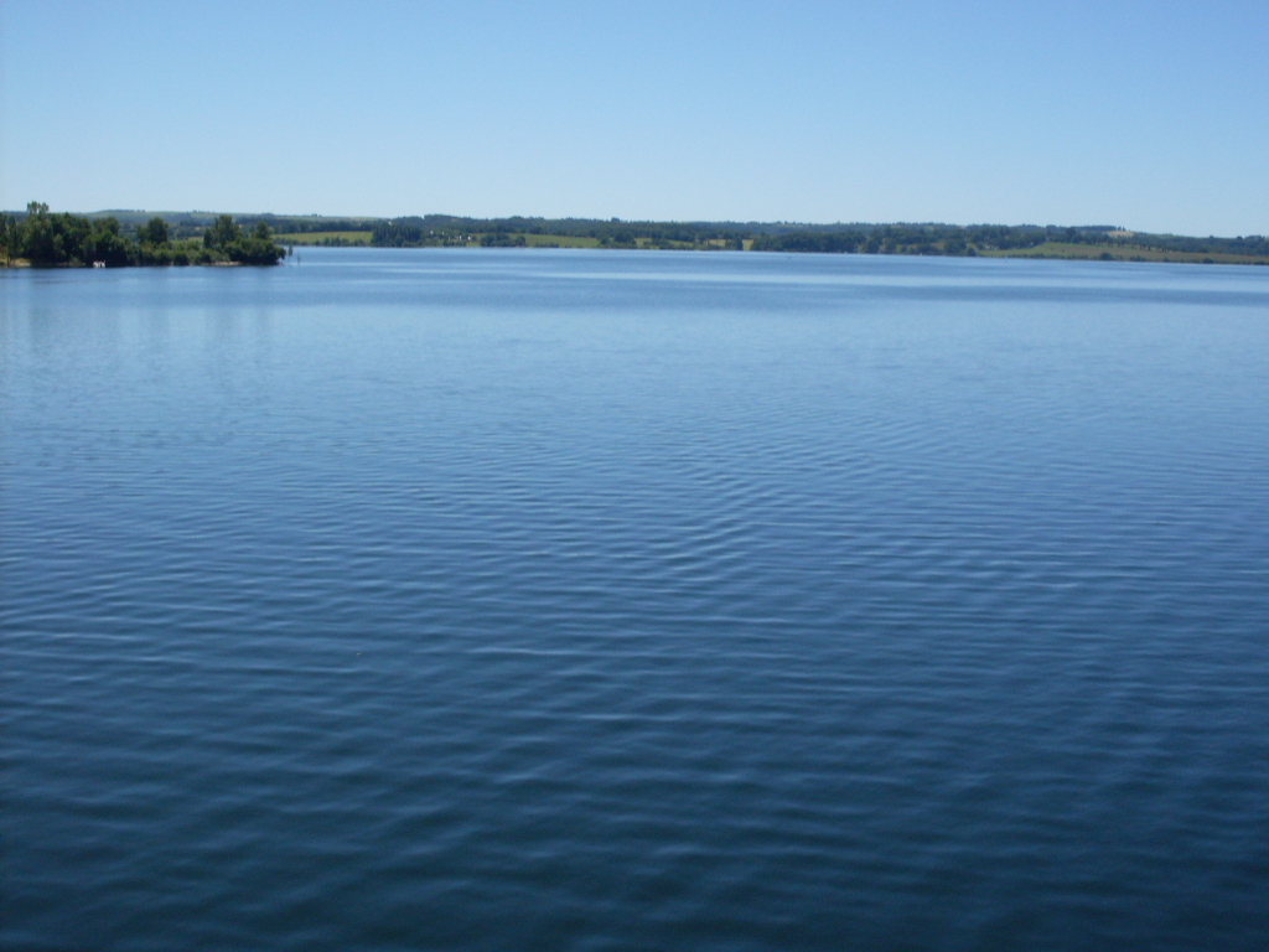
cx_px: 634
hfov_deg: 38.9
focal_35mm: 49
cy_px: 476
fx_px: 1796
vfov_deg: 29.7
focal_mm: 8.1
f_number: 9.1
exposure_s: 1/250
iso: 80
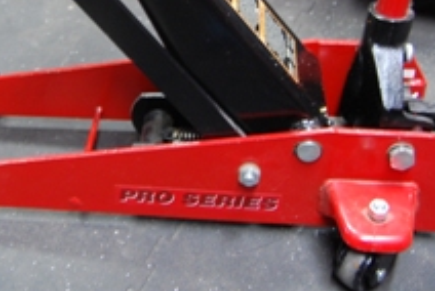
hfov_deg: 33.2
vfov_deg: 22.1
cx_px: 162
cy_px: 20
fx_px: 727
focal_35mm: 60
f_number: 3.5
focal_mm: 19
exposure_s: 1/8
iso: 800
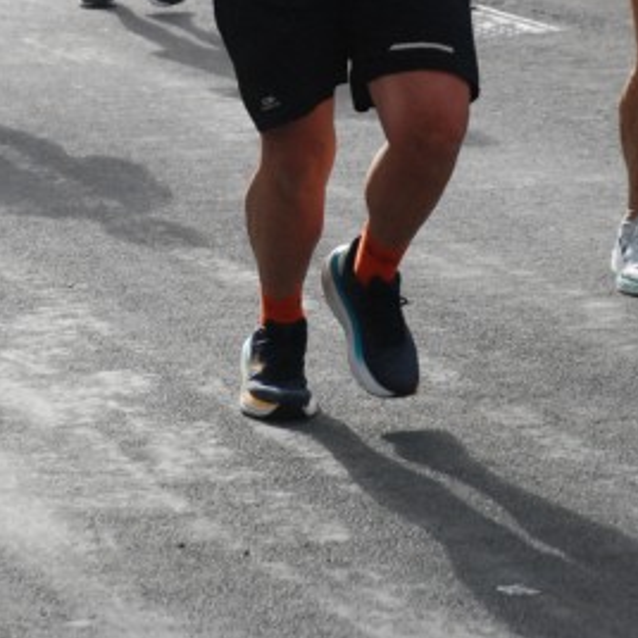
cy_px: -57
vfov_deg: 6.8
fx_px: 5359
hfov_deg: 6.8
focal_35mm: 257
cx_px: 280
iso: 1000
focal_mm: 90
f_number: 5.6
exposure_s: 1/1250
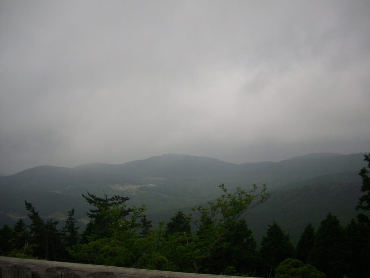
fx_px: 395
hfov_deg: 50.1
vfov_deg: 38.7
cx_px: 185
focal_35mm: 37
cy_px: 139
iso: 100
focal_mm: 6.2
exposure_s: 1/400
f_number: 5.6
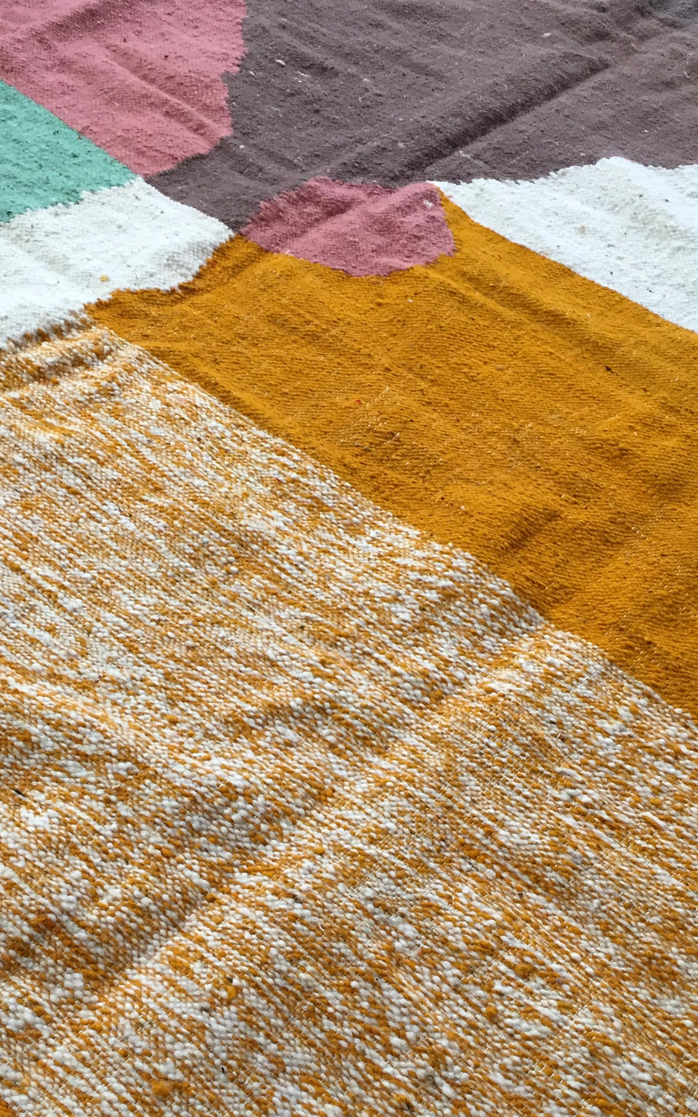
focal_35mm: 43
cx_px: 352
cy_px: 720
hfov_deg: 29.9
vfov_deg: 45.7
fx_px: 1309
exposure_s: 1/33
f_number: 2.2
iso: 50
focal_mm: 4.15
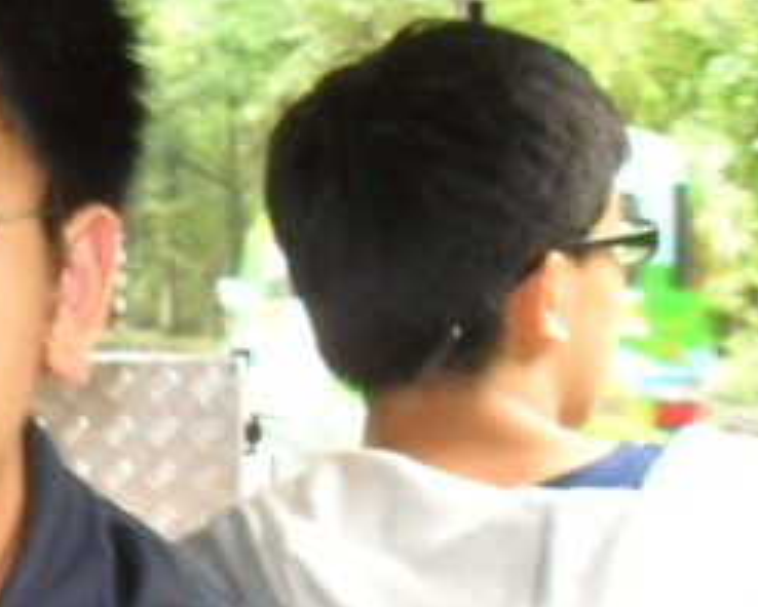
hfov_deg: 20.2
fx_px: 1997
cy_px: 613
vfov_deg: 16.9
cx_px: -145
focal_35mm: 89
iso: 400
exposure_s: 1/45
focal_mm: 6.2
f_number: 2.8
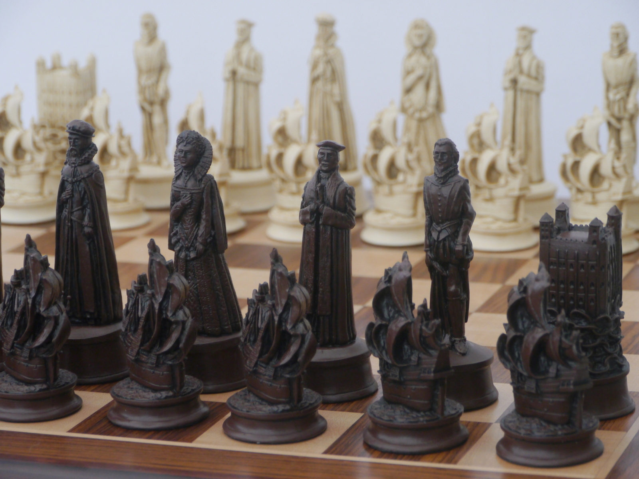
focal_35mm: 134
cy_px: 240
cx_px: 320
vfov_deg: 11.1
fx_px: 2474
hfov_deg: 14.7
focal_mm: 67
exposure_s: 1/125
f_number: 5.7
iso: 800
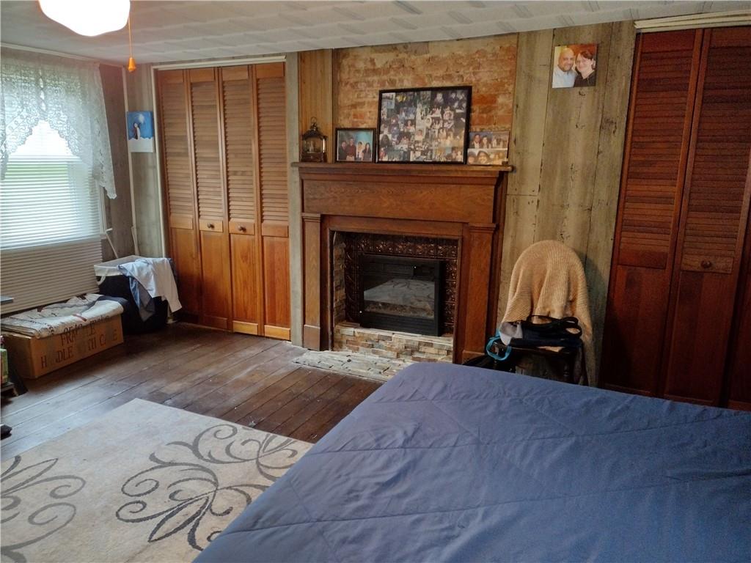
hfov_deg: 65.3
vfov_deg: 51.4
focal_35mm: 27
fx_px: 586
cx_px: 376
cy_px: 282
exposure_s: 1/40
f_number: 1.7
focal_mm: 4.71
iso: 369
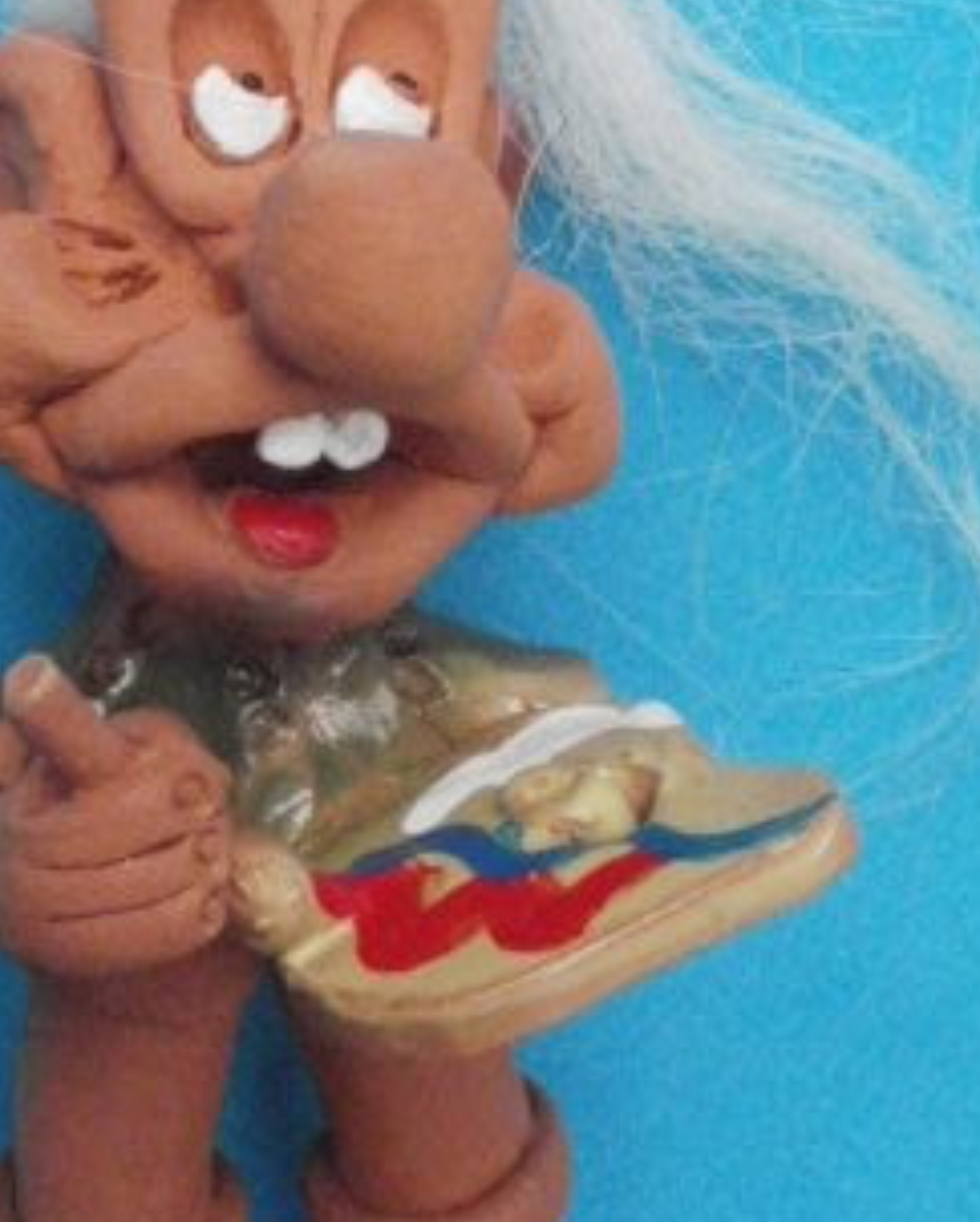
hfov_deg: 16.9
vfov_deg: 21.0
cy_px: 595
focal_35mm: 91
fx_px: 3296
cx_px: 288
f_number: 6.3
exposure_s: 1/500
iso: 800
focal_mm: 7.7
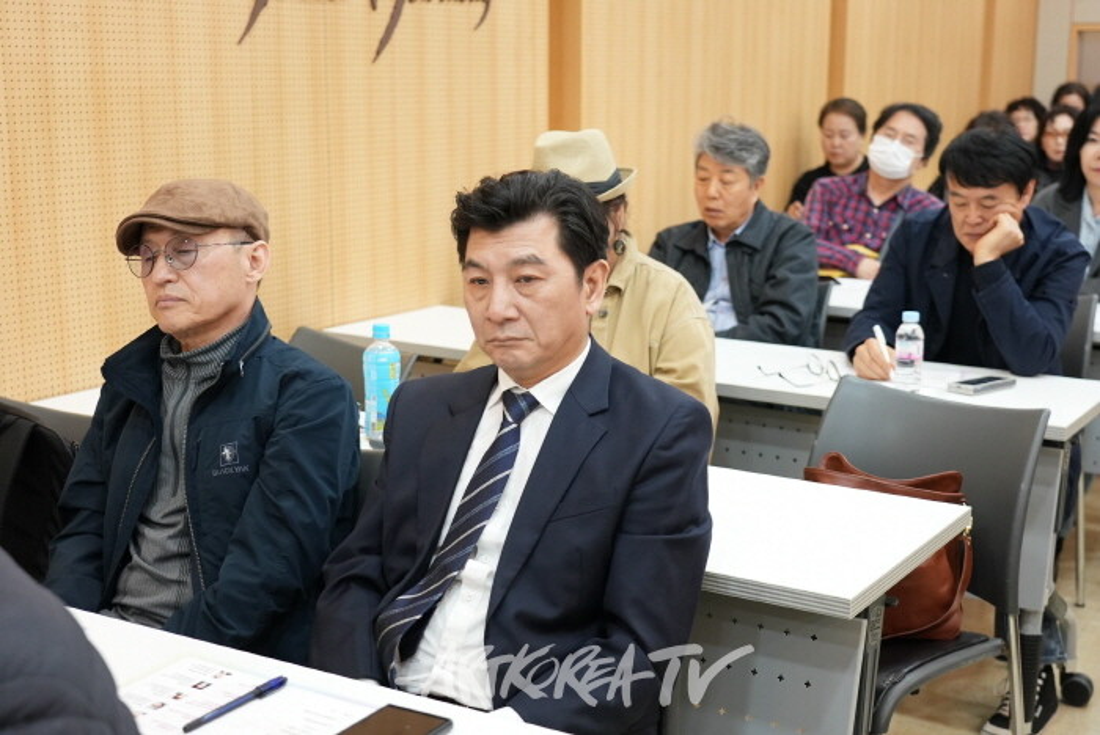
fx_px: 1407
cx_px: 550
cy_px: 368
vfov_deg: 29.3
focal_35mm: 46
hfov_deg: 42.7
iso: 3200
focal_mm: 46
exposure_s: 1/200
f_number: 4
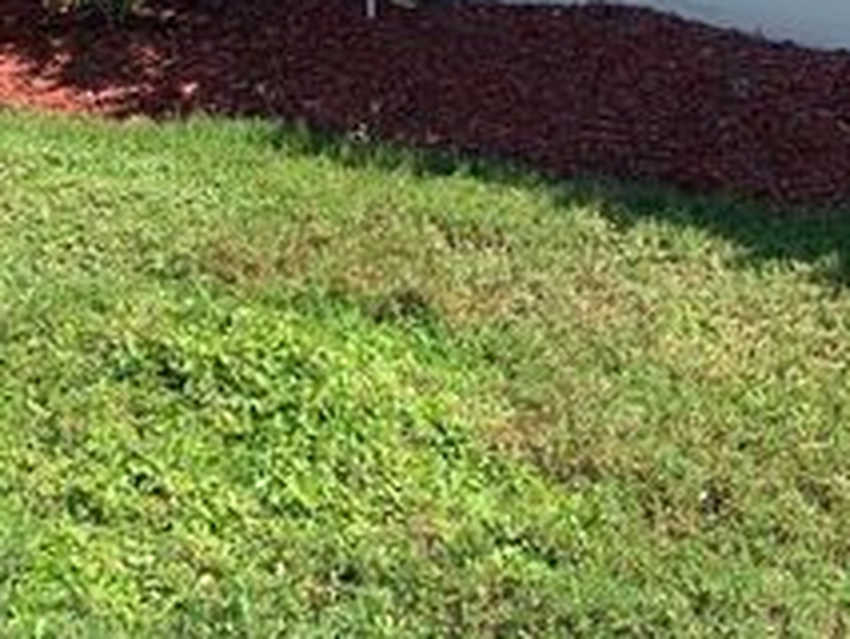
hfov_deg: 30.9
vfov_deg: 22.4
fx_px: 1499
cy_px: -98
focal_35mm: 61
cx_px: 168
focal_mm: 4.25
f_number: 1.8
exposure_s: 1/991
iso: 25
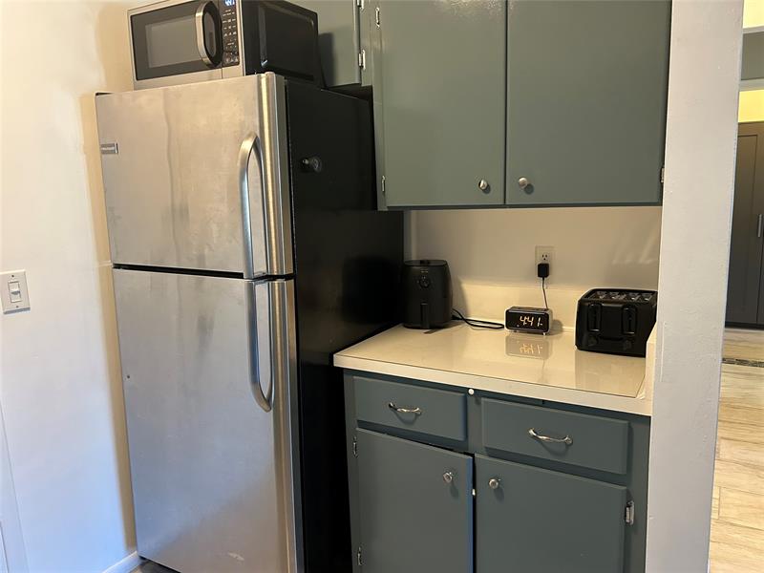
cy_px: 286
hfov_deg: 67.3
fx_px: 574
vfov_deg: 53.1
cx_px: 382
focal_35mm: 26
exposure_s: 1/60
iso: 320
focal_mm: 5.7
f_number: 1.5
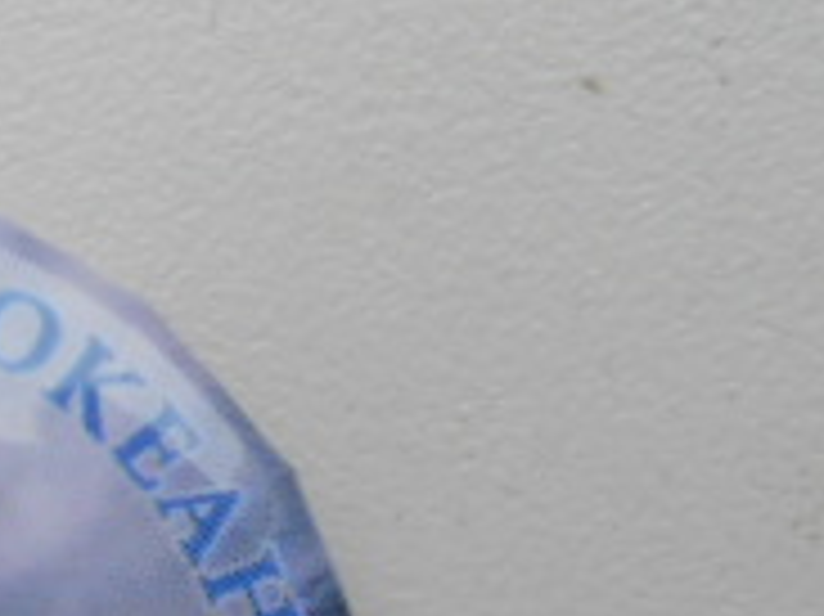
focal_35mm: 91
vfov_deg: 15.6
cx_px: -324
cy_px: 742
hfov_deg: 19.4
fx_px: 2165
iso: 80
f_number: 3.2
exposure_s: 1/160
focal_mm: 4.6
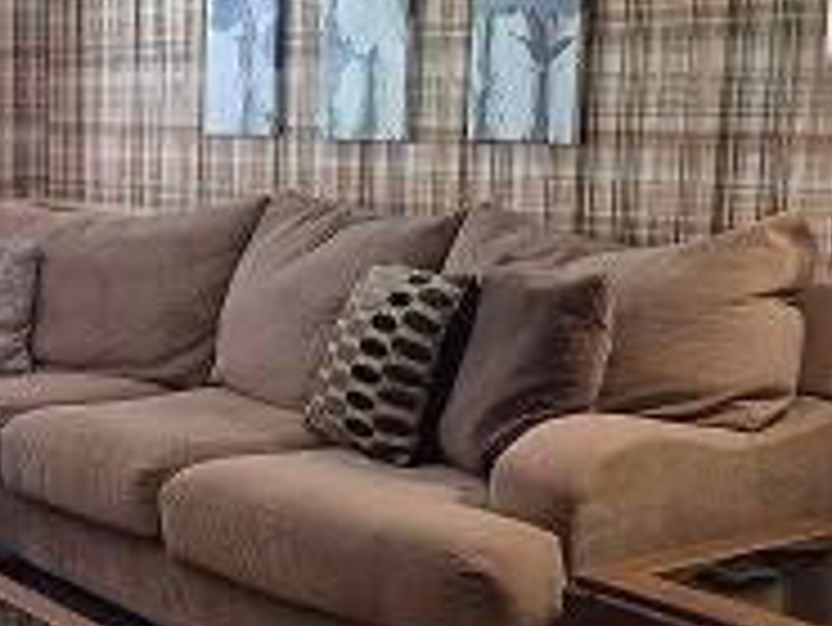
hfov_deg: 28.7
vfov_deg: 23.6
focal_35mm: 62
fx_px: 1491
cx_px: -49
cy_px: 376
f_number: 1.8
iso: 500
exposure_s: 1/120
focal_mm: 5.4
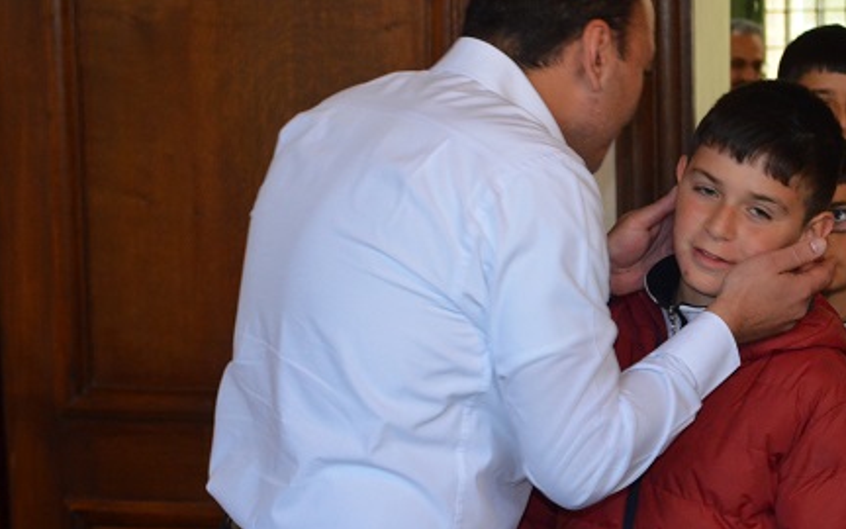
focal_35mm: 87
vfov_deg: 15.0
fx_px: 2006
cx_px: 580
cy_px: 272
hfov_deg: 23.7
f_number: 5.3
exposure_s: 1/60
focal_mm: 40
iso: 1600
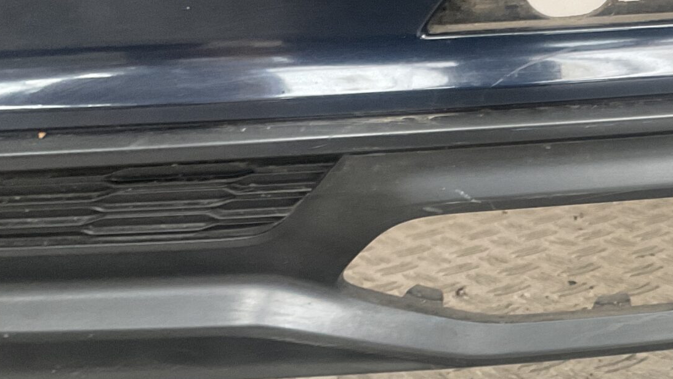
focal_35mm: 74
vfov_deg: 16.3
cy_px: 226
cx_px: 632
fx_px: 1321
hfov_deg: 27.3
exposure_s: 1/50
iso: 80
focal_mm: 3
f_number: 1.8
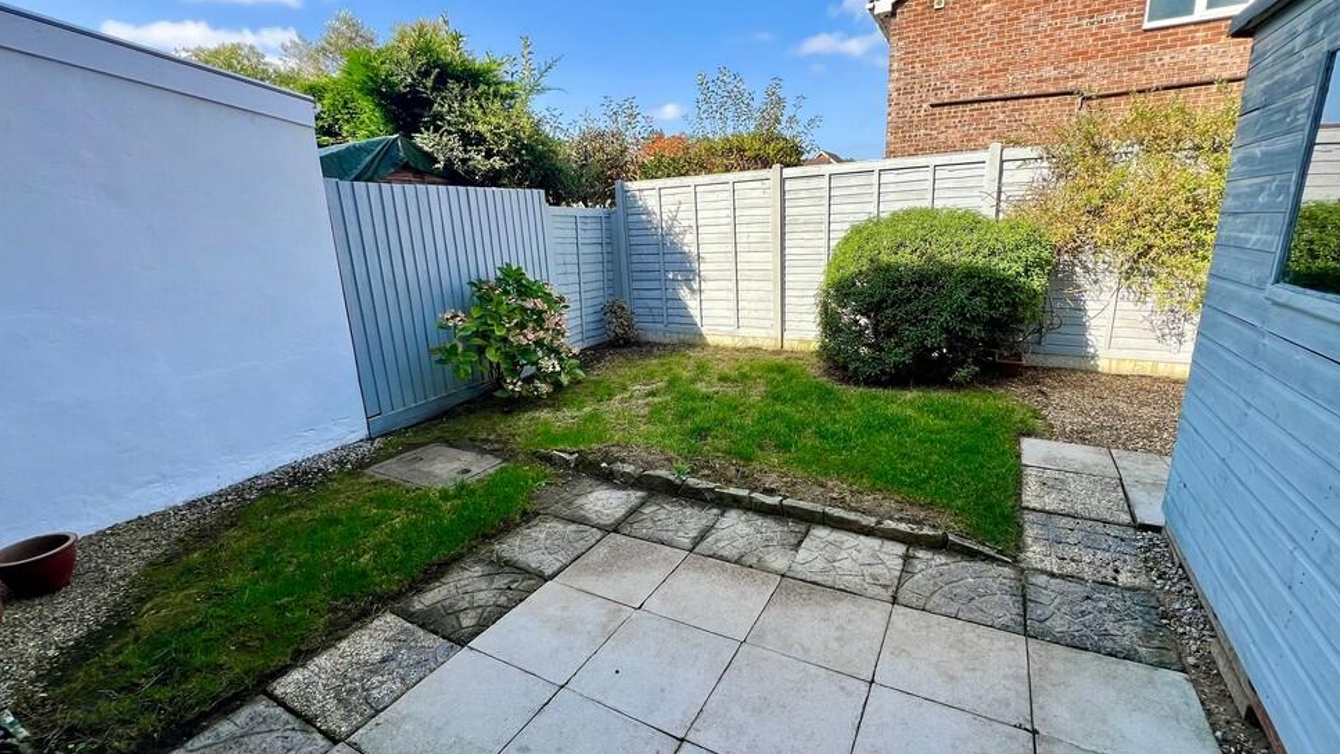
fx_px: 533
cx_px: 693
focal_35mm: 15
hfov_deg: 103.0
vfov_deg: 70.5
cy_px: 371
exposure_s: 1/396
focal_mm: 1.57
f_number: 1.8
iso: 32
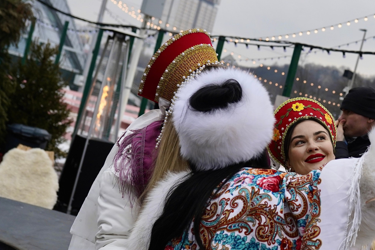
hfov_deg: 26.4
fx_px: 760
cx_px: 368
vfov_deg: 18.7
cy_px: 151
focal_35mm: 73
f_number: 4
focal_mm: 35
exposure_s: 1/1000
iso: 800
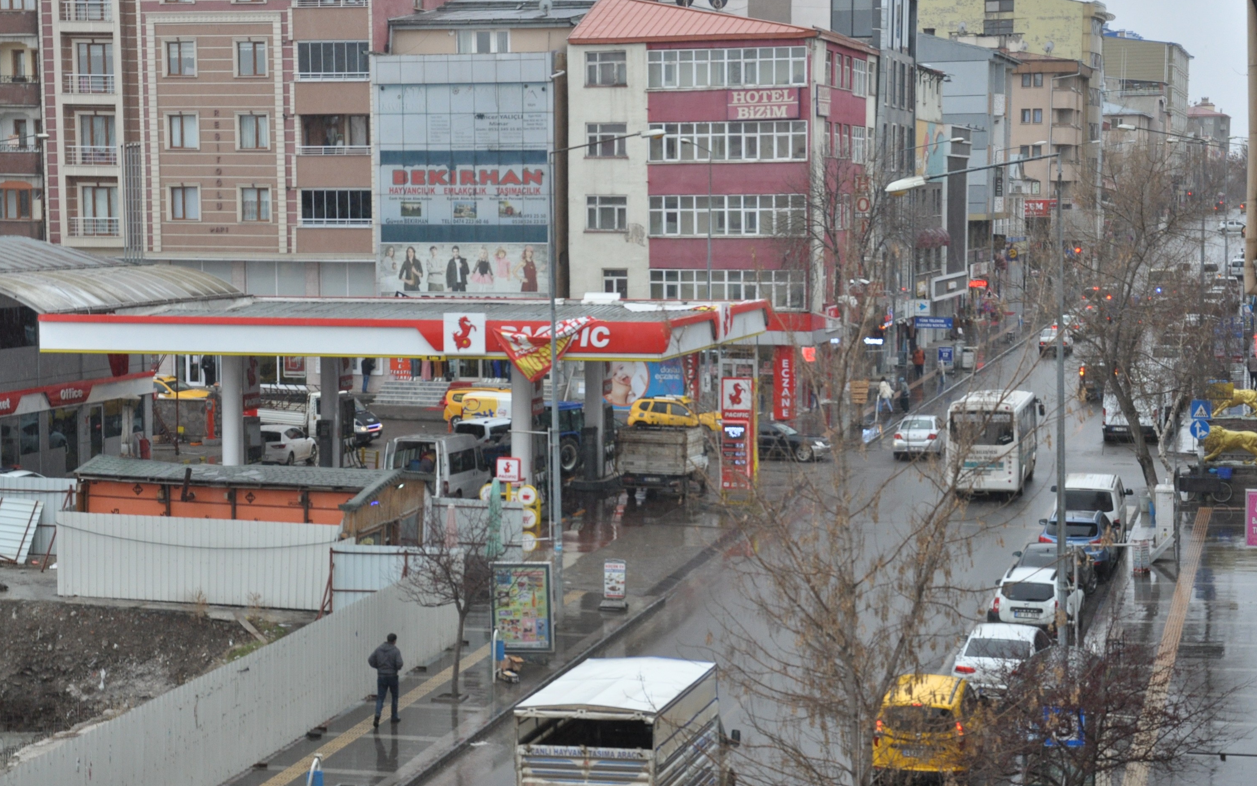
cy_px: 400
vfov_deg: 16.5
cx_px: 641
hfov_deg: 26.1
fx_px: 2706
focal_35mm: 79
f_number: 8
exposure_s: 1/250
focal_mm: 48
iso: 800
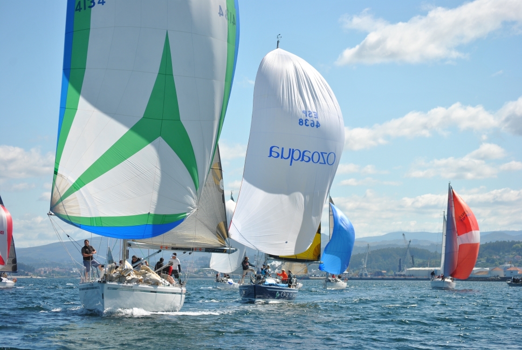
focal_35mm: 105
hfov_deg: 19.4
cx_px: 261
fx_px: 1524
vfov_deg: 13.1
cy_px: 175
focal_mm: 70
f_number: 6.3
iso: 100
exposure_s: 1/640
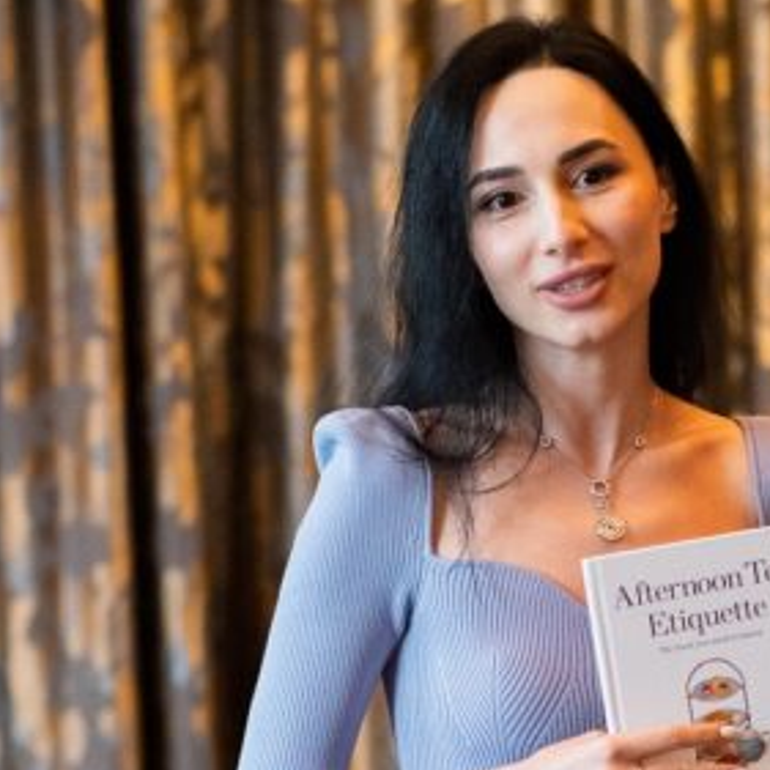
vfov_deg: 6.6
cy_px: 666
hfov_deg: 6.7
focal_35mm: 263
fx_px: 6619
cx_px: 584
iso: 4000
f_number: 2.8
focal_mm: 85
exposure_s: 1/160
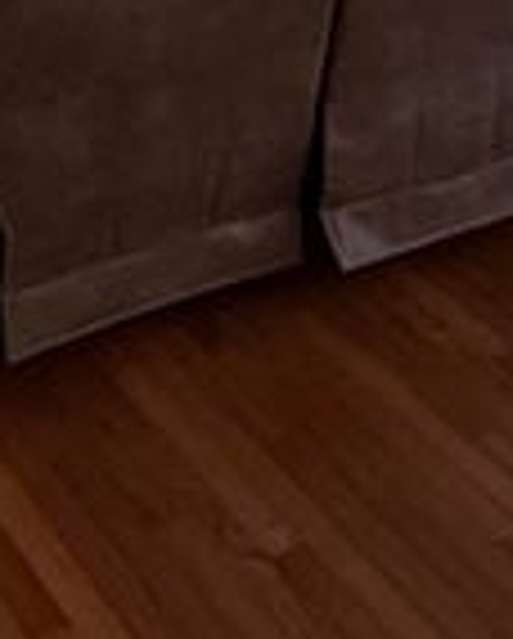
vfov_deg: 19.7
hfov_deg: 18.7
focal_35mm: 82
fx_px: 1553
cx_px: 214
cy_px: -364
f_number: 2.2
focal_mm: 2.22
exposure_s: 1/60
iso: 250
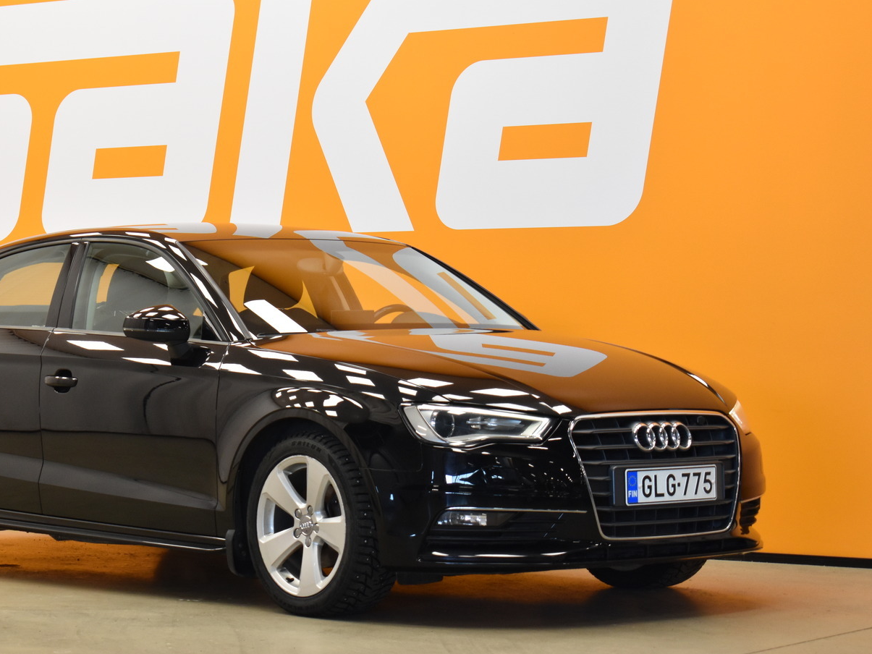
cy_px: 268
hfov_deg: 18.4
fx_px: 2687
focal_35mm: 107
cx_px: 292
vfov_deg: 13.9
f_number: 5.6
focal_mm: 55
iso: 1000
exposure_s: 1/100
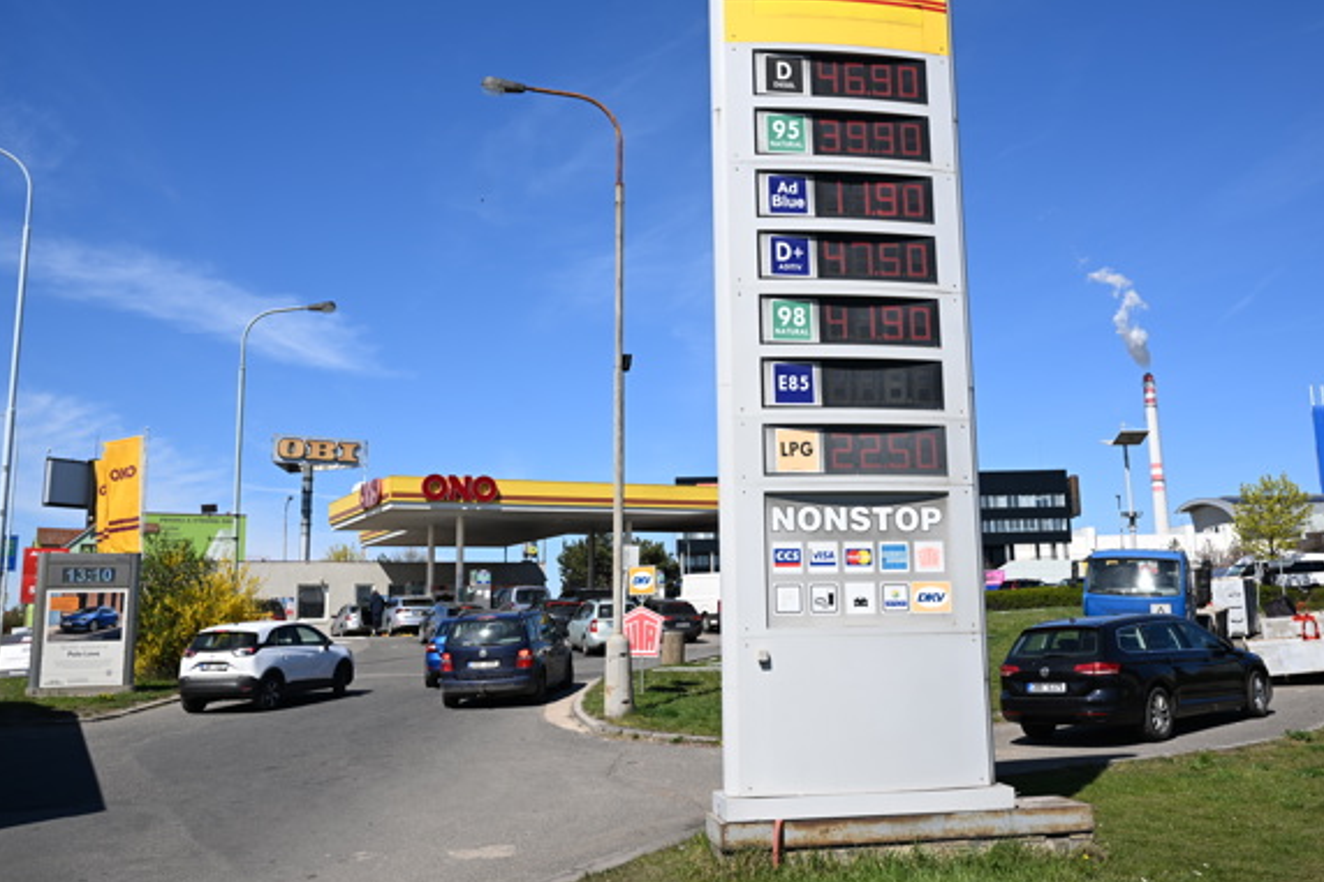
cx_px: 720
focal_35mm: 36
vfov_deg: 37.1
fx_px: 1309
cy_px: 366
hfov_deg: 53.6
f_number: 5.6
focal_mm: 29.5
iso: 50
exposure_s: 1/320
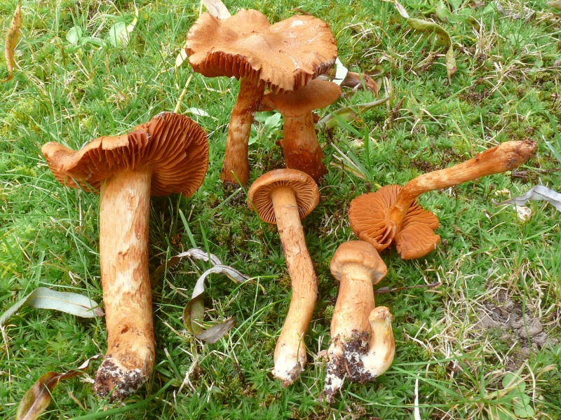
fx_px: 567
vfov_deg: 40.7
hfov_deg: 52.7
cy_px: 210
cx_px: 280
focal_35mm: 35
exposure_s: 1/10
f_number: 10
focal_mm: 7.4
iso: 100
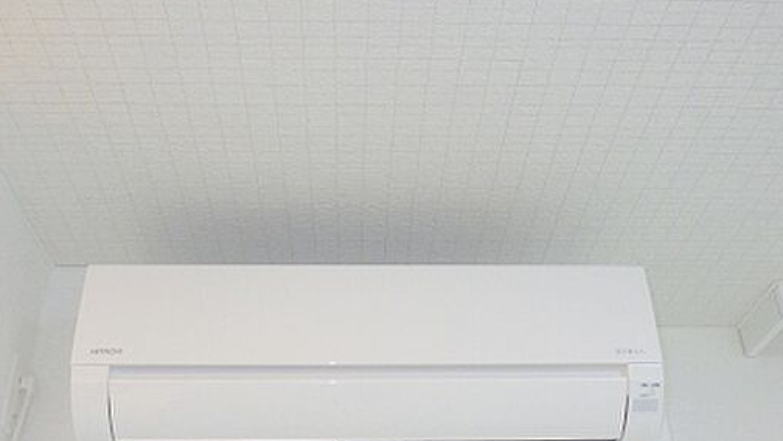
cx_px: 382
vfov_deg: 25.1
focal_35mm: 47
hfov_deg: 43.7
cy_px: 337
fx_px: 976
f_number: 3.8
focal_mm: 6.1
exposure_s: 1/50
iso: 250
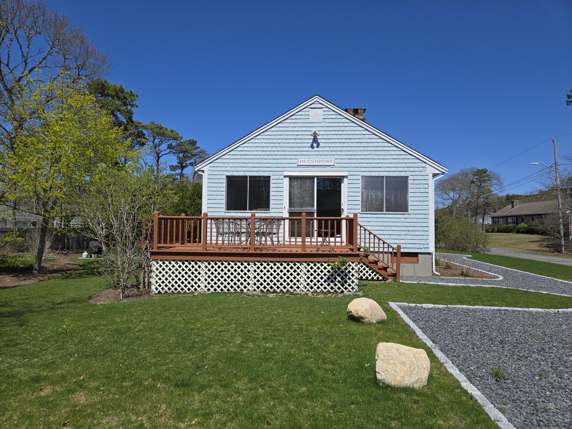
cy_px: 214
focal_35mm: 23
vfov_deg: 58.9
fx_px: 380
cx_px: 286
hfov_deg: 73.9
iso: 25
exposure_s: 1/2890
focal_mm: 5.4
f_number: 1.8
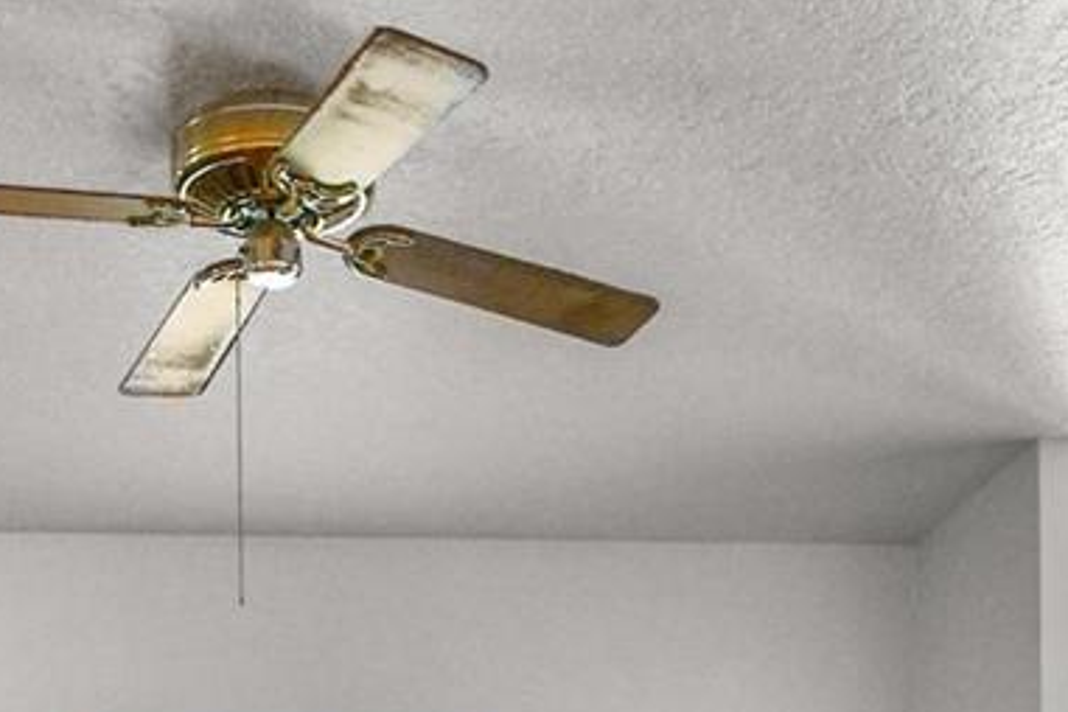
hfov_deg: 31.8
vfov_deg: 18.9
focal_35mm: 63
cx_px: 454
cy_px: 1082
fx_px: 1869
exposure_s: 1/8
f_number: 7.1
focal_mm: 10
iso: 100
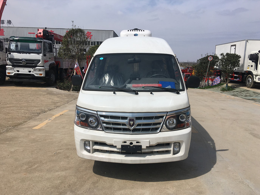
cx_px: 131
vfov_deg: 46.8
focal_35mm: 30
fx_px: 225
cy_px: 99
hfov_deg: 59.9
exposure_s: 1/3344
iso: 25
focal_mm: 4.15
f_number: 2.2
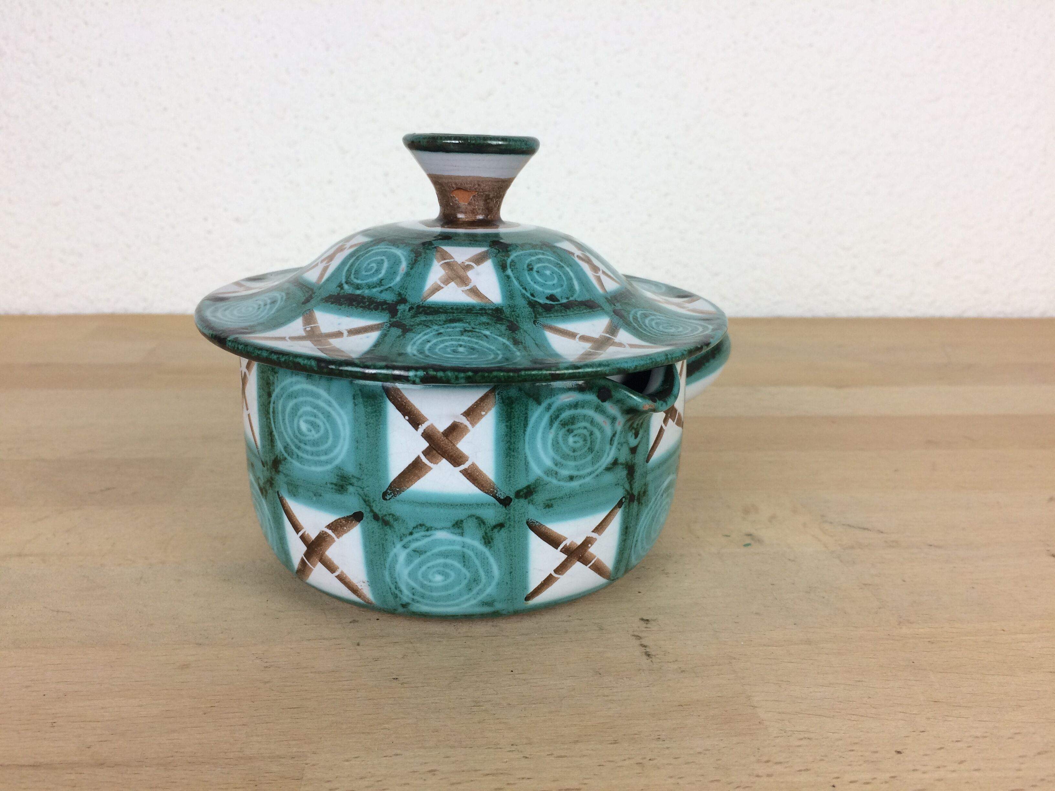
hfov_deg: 61.7
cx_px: 528
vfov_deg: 48.2
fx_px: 884
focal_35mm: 29
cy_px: 396
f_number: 2.2
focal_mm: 4.15
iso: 64
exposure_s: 1/100
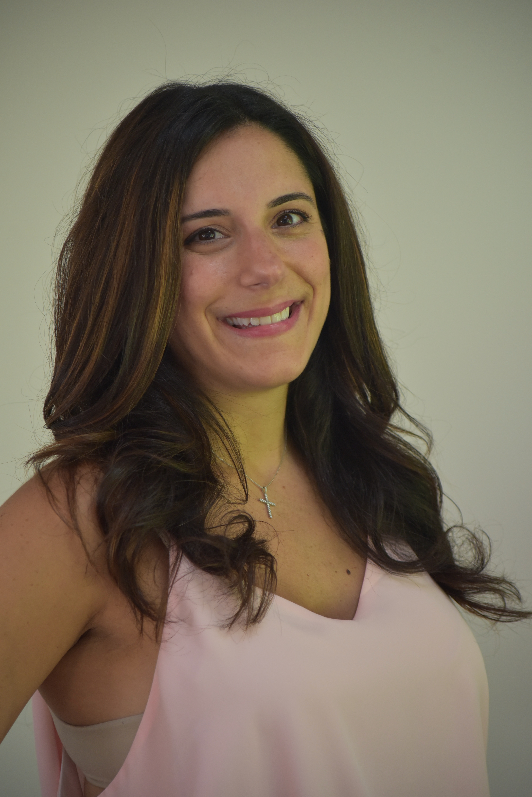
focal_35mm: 116
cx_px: 266
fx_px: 2569
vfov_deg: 17.6
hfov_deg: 11.8
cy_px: 398
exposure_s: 1/125
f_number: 4.2
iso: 1800
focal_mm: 116
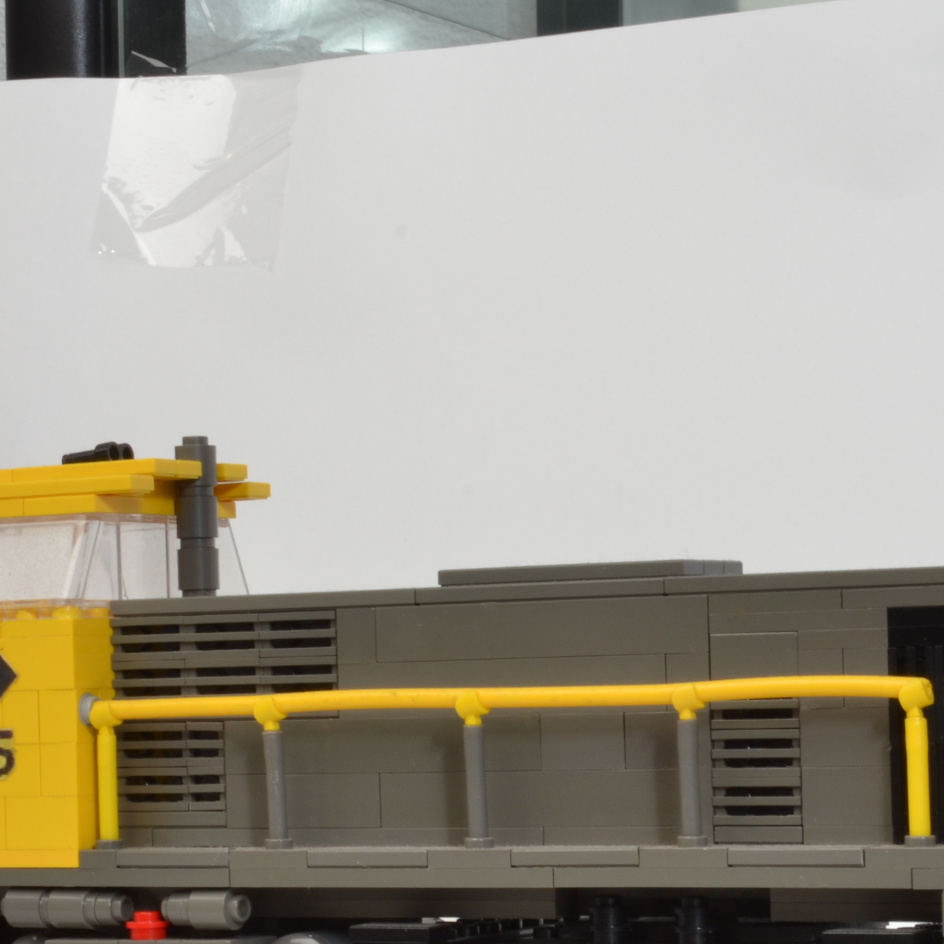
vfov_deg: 13.9
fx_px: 3857
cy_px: 705
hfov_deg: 13.9
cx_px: 343
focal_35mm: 125
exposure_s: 1/60
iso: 100
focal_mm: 40
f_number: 29
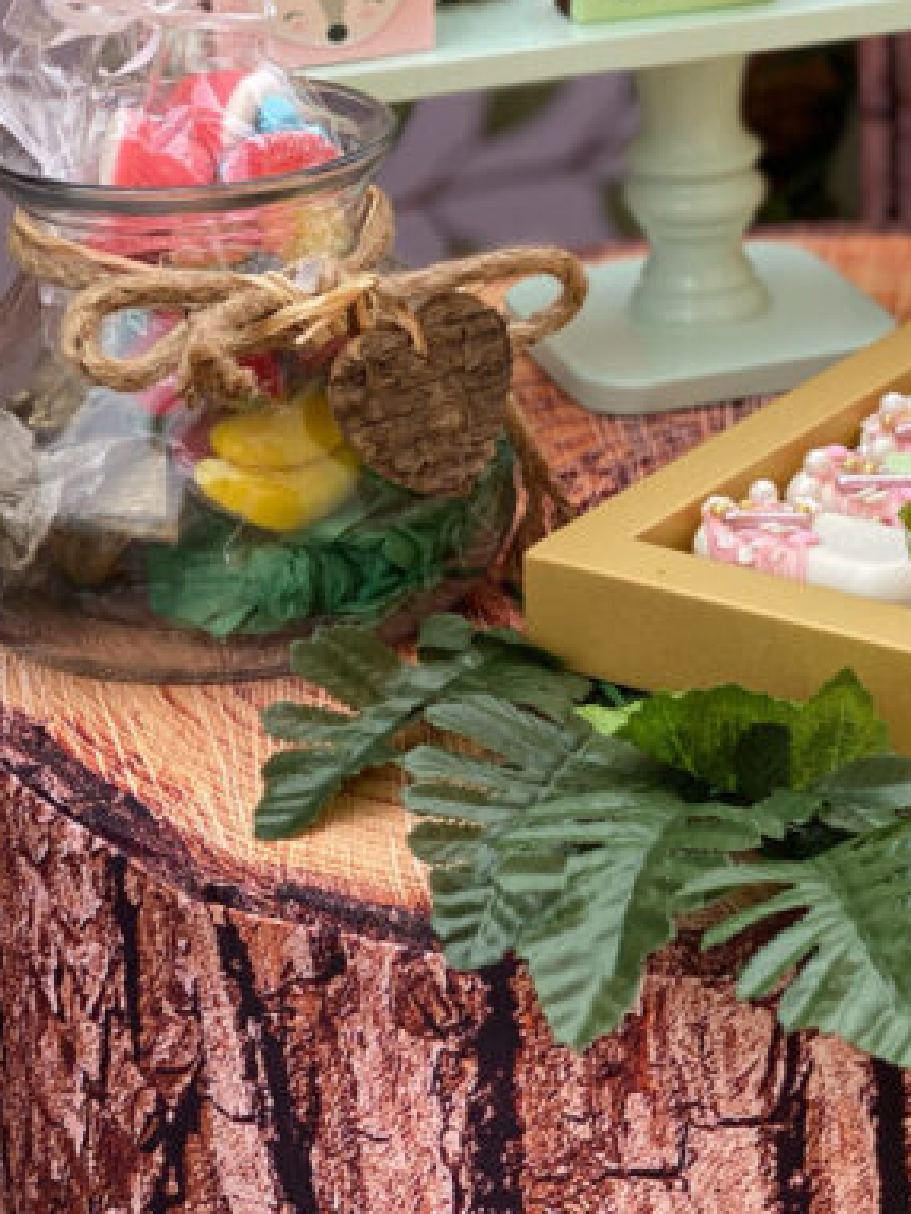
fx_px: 3542
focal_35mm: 101
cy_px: 319
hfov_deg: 14.5
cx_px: 785
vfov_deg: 19.3
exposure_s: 1/585
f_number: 2
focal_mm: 6
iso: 20
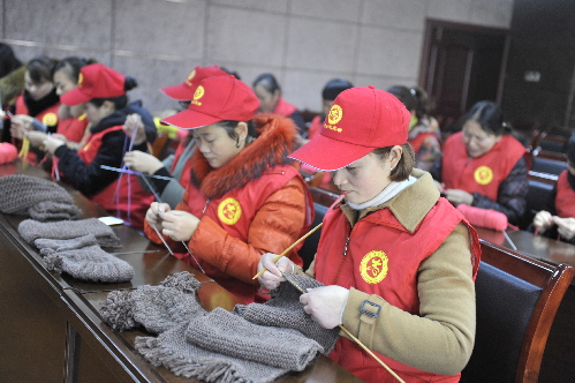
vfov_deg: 28.0
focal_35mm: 48
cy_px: 192
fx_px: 766
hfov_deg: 41.1
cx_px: 288
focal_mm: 48
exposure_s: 1/30
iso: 560
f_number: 2.8
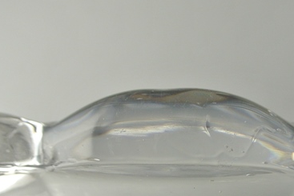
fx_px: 645
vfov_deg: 16.4
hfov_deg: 25.6
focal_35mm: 79
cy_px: 248
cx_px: 188
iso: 320
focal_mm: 11
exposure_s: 1/125
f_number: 3.5
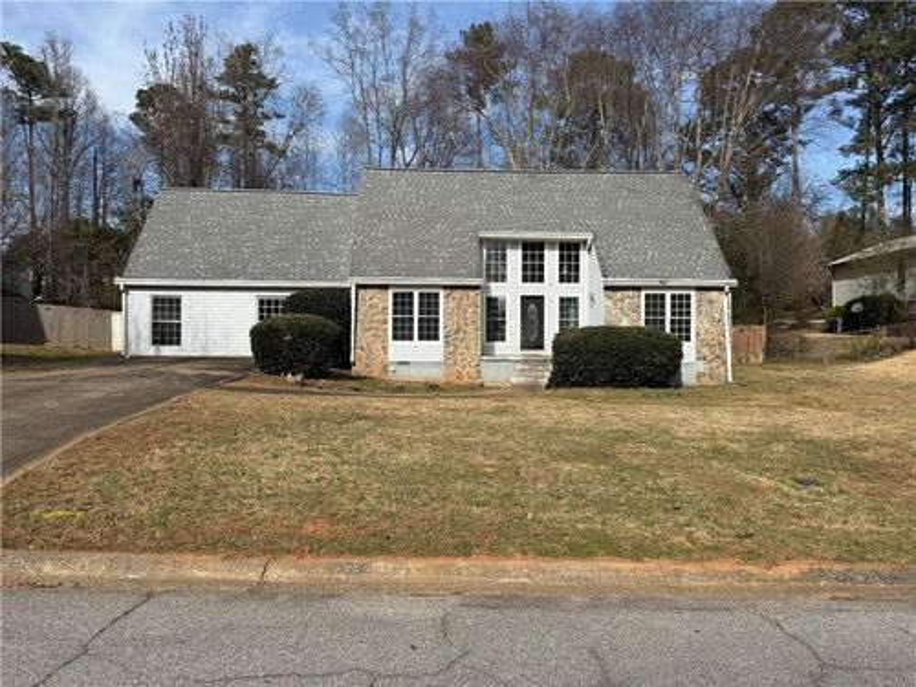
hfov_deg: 71.6
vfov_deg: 56.8
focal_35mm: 24
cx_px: 458
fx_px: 635
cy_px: 344
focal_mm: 6.76
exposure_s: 1/4975
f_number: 1.78
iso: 80
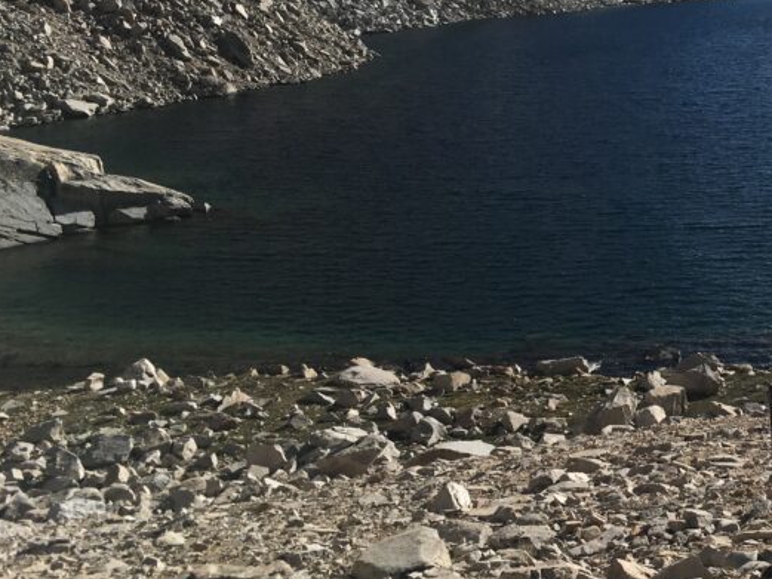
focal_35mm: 57
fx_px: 1271
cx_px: 728
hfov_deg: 31.8
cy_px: 116
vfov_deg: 25.2
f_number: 2.2
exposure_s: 1/3077
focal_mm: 4.15
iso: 25
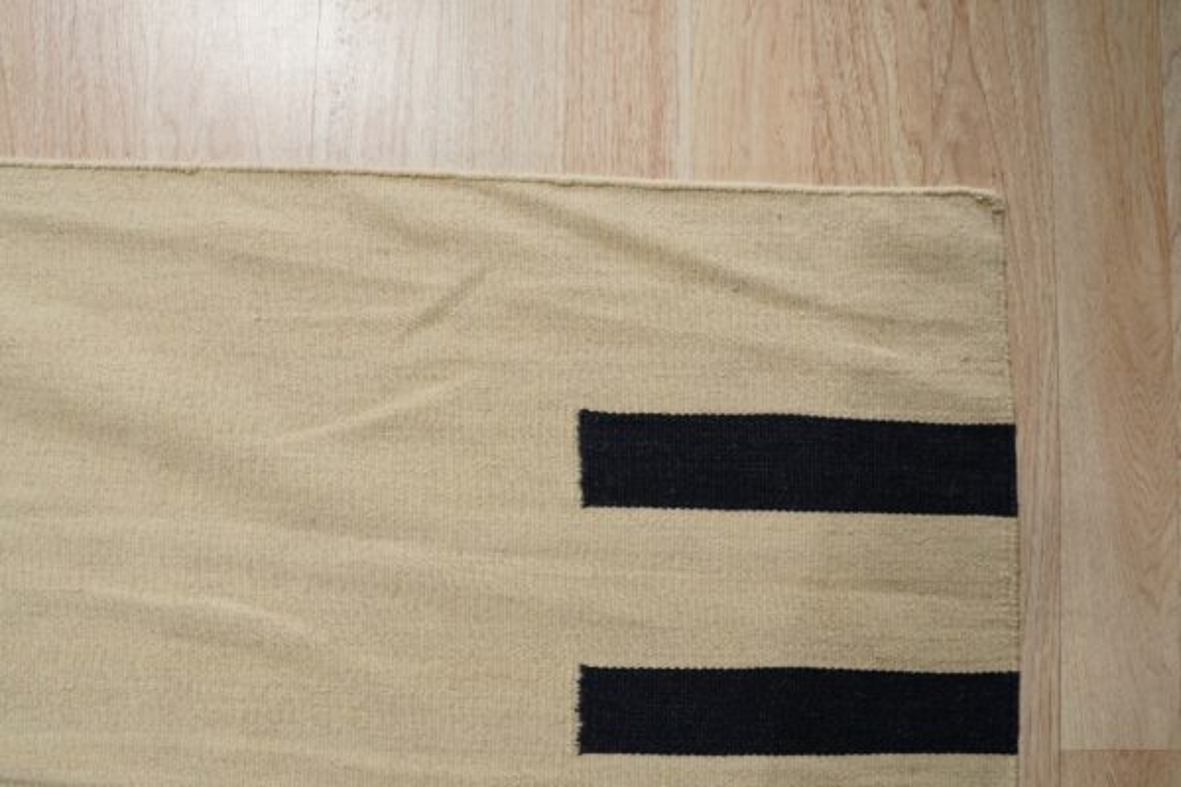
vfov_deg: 53.1
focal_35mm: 24
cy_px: 394
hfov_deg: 73.7
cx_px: 590
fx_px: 787
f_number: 5
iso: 640
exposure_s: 1/250
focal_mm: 16
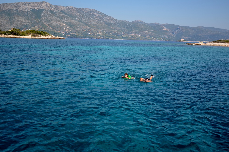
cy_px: 76
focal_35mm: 36
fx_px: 228
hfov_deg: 53.2
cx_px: 114
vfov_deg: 36.7
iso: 125
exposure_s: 1/800
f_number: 4
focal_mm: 24
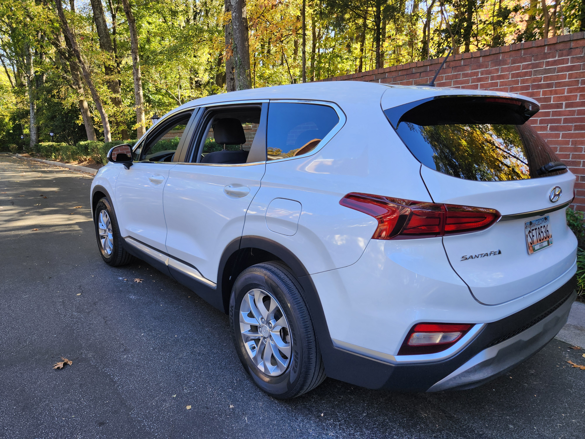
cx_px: 292
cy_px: 220
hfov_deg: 73.9
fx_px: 389
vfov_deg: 58.9
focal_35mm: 23
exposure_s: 1/180
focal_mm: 5.54
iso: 50
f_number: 1.8
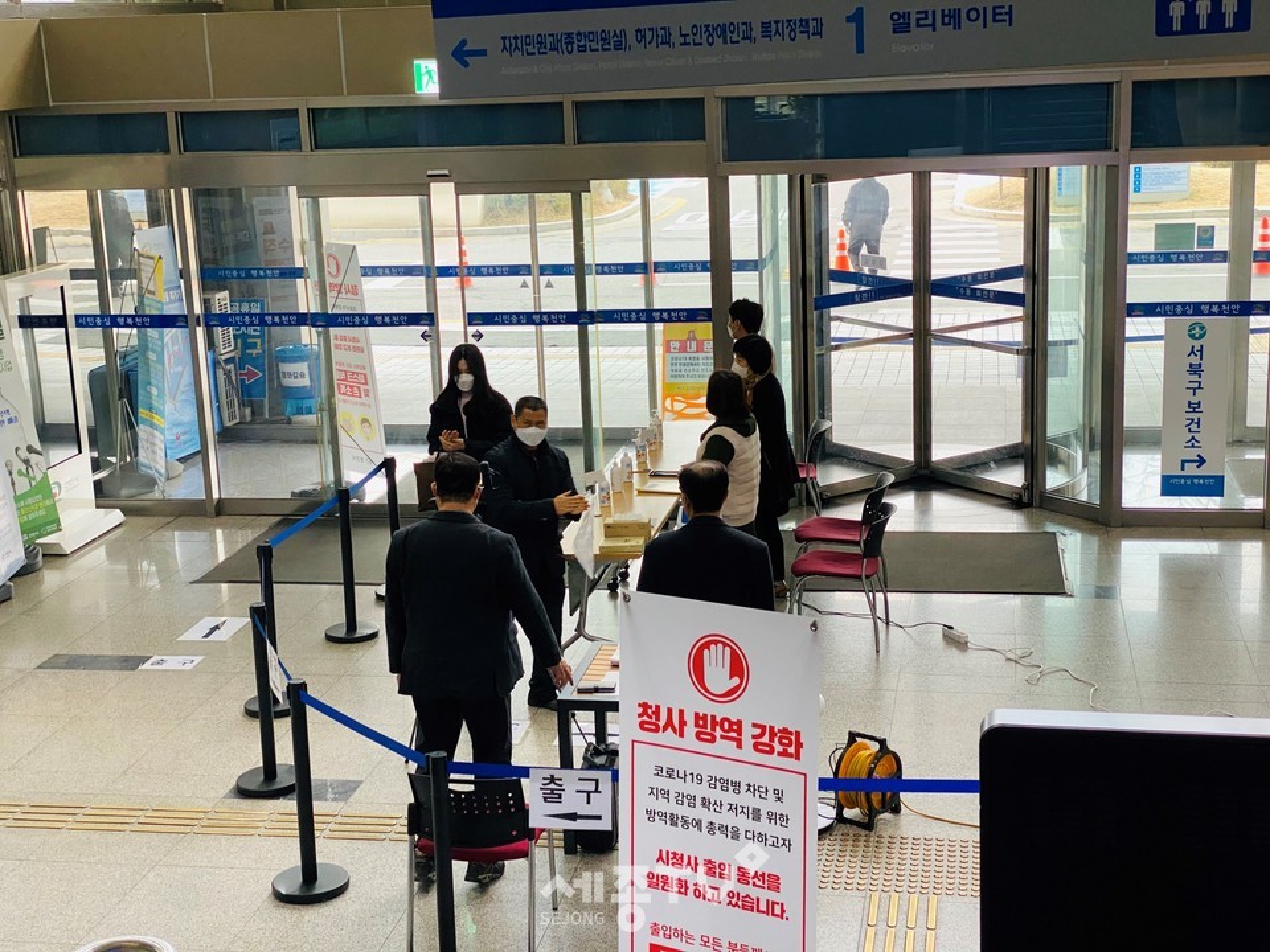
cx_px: 635
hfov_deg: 36.8
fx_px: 1908
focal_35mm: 52
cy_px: 476
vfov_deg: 28.0
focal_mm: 6
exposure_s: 1/60
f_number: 2
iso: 160
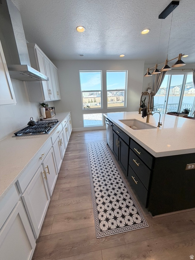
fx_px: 105
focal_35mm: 14
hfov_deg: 85.7
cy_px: 130
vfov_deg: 102.1
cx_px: 98
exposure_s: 1/120
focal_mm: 2.22
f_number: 2.2
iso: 80
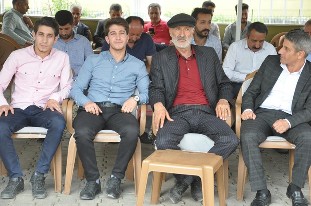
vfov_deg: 13.8
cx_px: 156
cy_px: 103
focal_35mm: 99
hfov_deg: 20.6
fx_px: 854
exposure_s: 1/200
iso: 1250
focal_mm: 66
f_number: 7.1
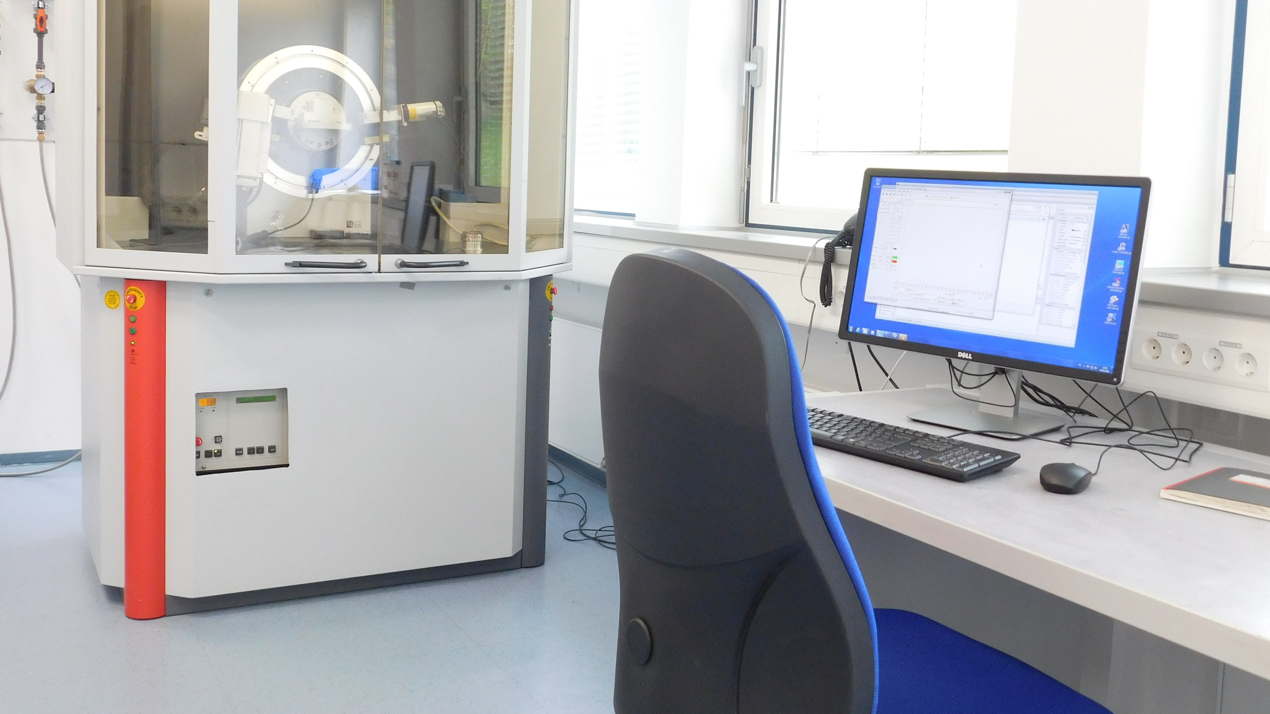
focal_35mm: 36
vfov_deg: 32.7
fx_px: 1212
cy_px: 275
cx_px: 621
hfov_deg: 55.3
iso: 220
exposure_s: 1/30
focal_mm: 5.3
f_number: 3.2
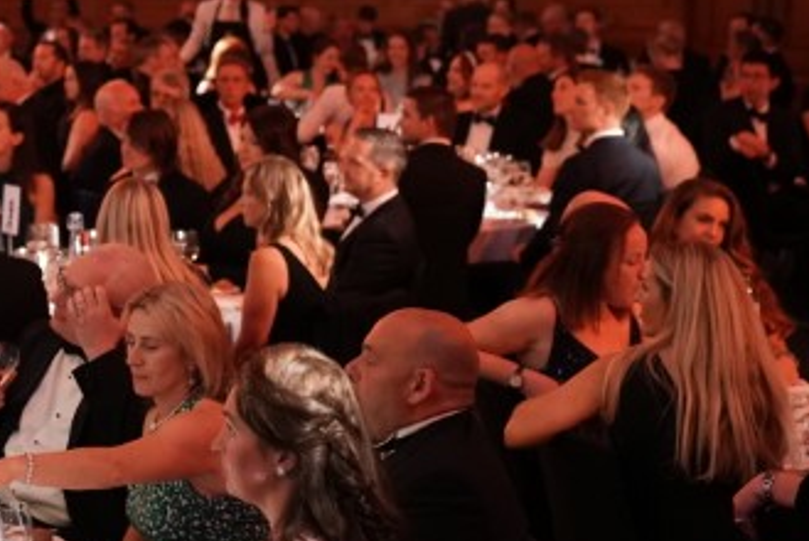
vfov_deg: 14.5
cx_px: 4
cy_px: 145
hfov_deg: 21.0
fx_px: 2114
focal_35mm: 94
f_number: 2.8
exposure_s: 1/125
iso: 10000
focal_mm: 43
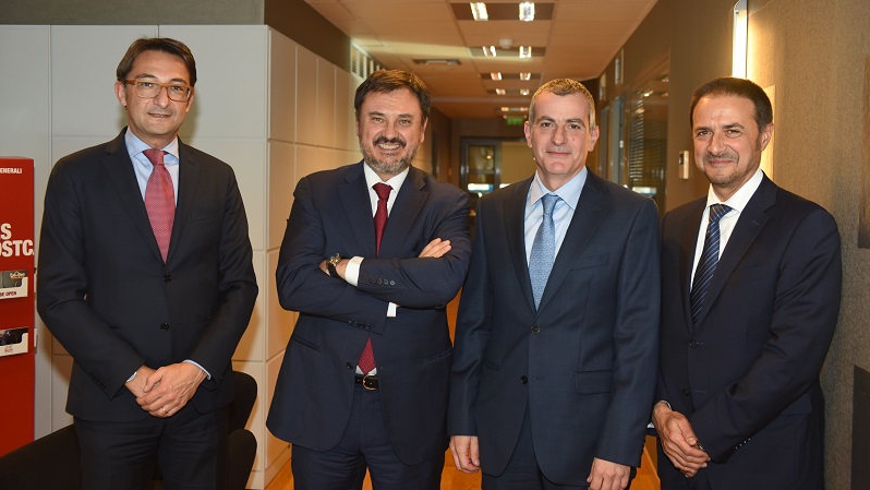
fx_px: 969
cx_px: 435
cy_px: 212
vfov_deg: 28.3
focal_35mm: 42
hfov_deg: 48.4
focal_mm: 40
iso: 1000
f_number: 5.6
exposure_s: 1/80
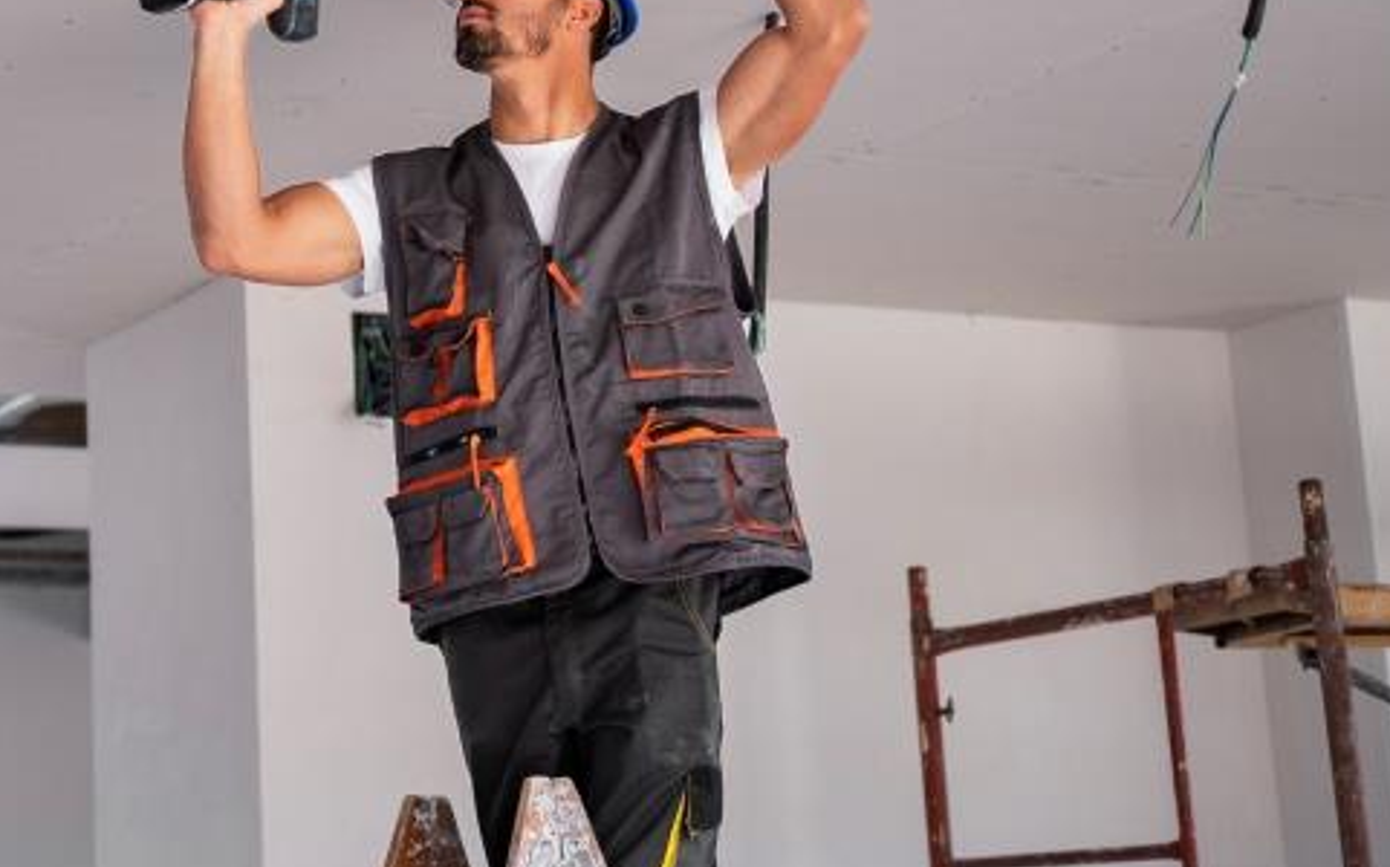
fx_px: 2877
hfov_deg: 26.6
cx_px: 272
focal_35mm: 76
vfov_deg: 17.1
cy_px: 256
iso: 320
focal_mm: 35
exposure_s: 1/1000
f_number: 2
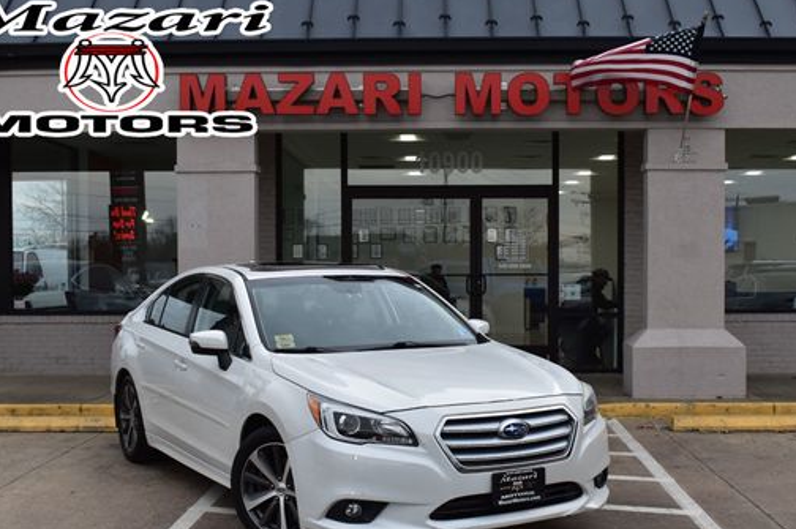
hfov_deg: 41.4
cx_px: 425
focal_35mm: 48
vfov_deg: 28.2
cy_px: 316
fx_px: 1052
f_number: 9
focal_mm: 25
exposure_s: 1/125
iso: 400
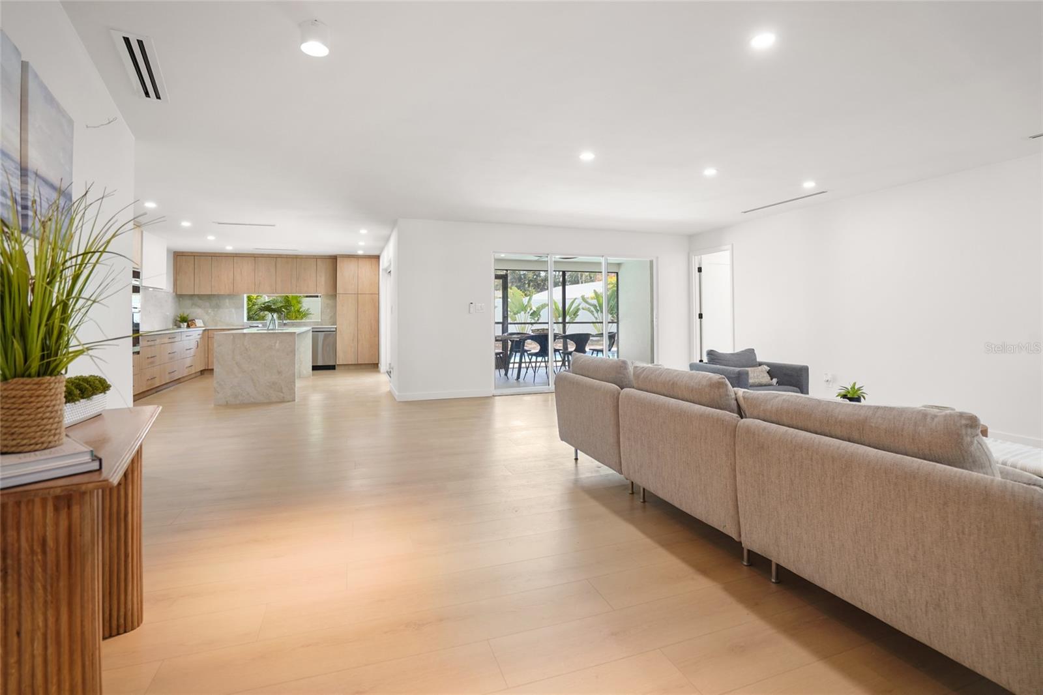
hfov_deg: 96.7
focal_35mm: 16
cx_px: 522
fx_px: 463
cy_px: 348
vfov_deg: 73.7
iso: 1250
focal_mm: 16
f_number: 4
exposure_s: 1/30
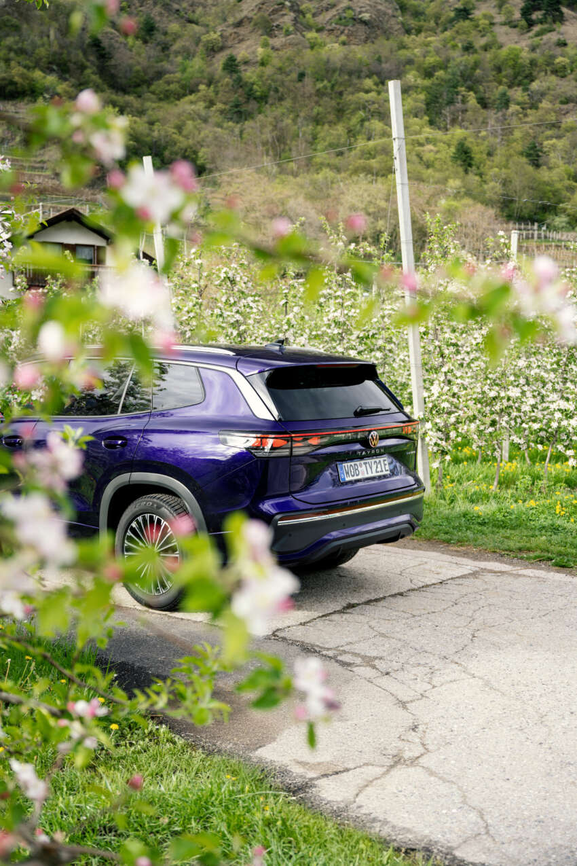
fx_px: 962
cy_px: 433
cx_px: 288
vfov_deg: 48.5
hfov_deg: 33.4
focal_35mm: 40
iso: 64
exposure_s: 1/125
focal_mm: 40
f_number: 3.2
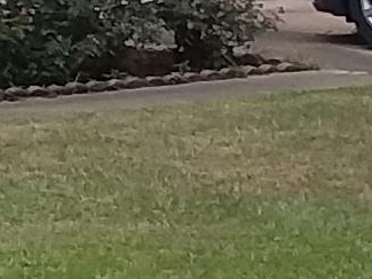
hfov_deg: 7.6
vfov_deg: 6.4
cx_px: -697
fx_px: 2473
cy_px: -192
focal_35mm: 230
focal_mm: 2.47
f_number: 1.9
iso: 40
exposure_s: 1/814
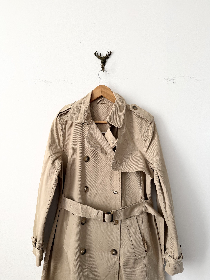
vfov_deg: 71.6
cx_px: 105
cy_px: 140
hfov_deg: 56.8
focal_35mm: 24
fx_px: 194
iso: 100
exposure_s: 1/121
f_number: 1.78
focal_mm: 6.76
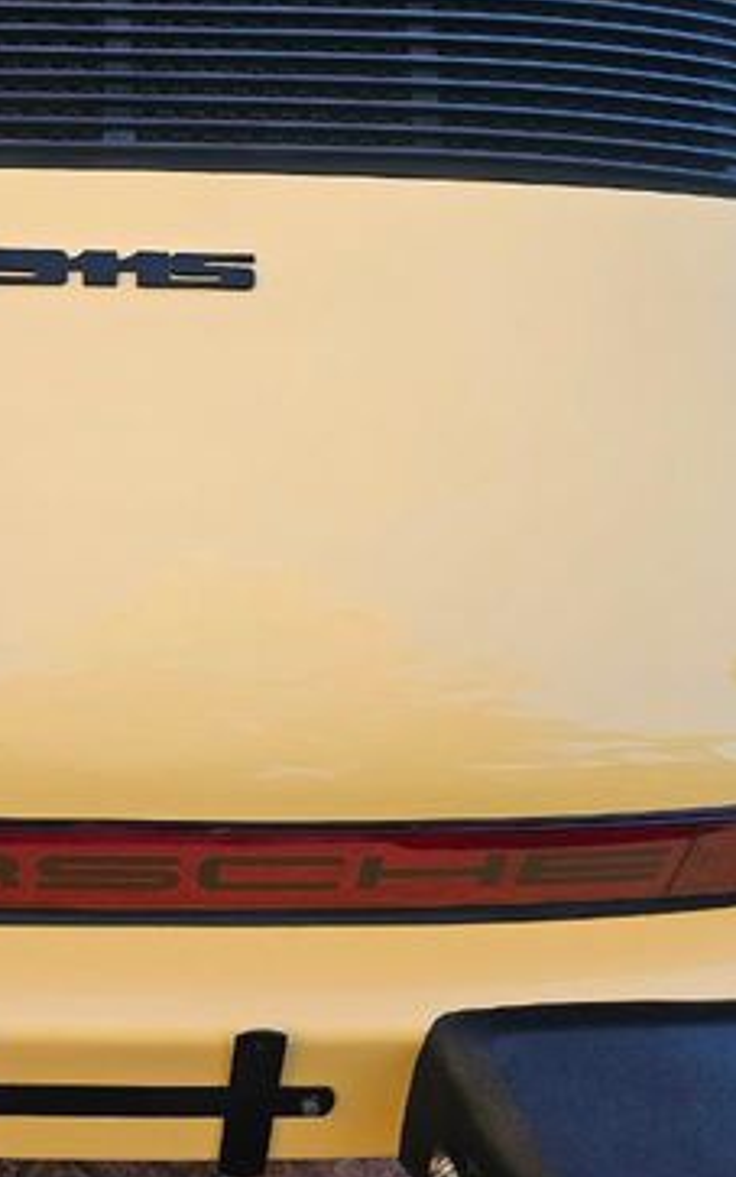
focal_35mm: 43
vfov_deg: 46.2
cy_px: 587
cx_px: 75
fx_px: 1379
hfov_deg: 28.7
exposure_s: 1/359
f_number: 1.7
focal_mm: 6.3
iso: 50
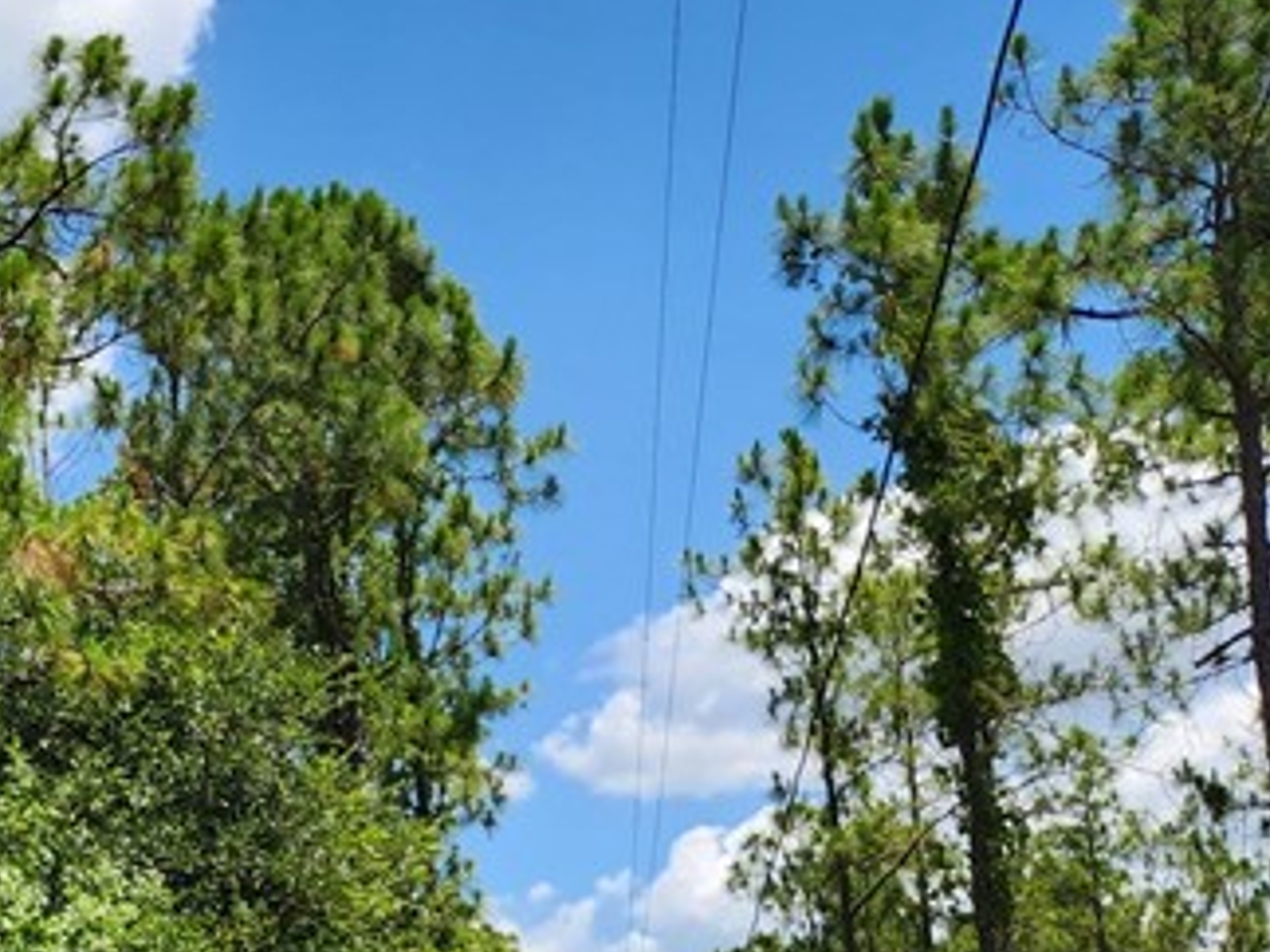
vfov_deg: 19.8
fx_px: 2677
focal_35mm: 73
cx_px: -727
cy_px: 862
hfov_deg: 21.5
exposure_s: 1/1255
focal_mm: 5.4
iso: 20
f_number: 1.8
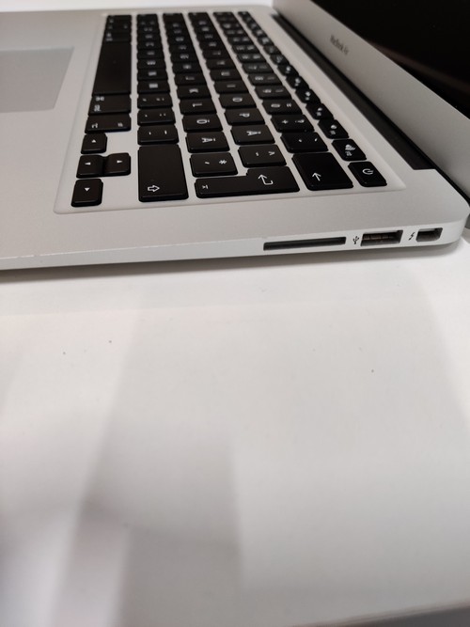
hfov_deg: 51.3
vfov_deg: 65.3
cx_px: 235
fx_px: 489
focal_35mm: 27
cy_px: 314
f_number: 1.75
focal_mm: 4.75
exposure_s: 1/50
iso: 250
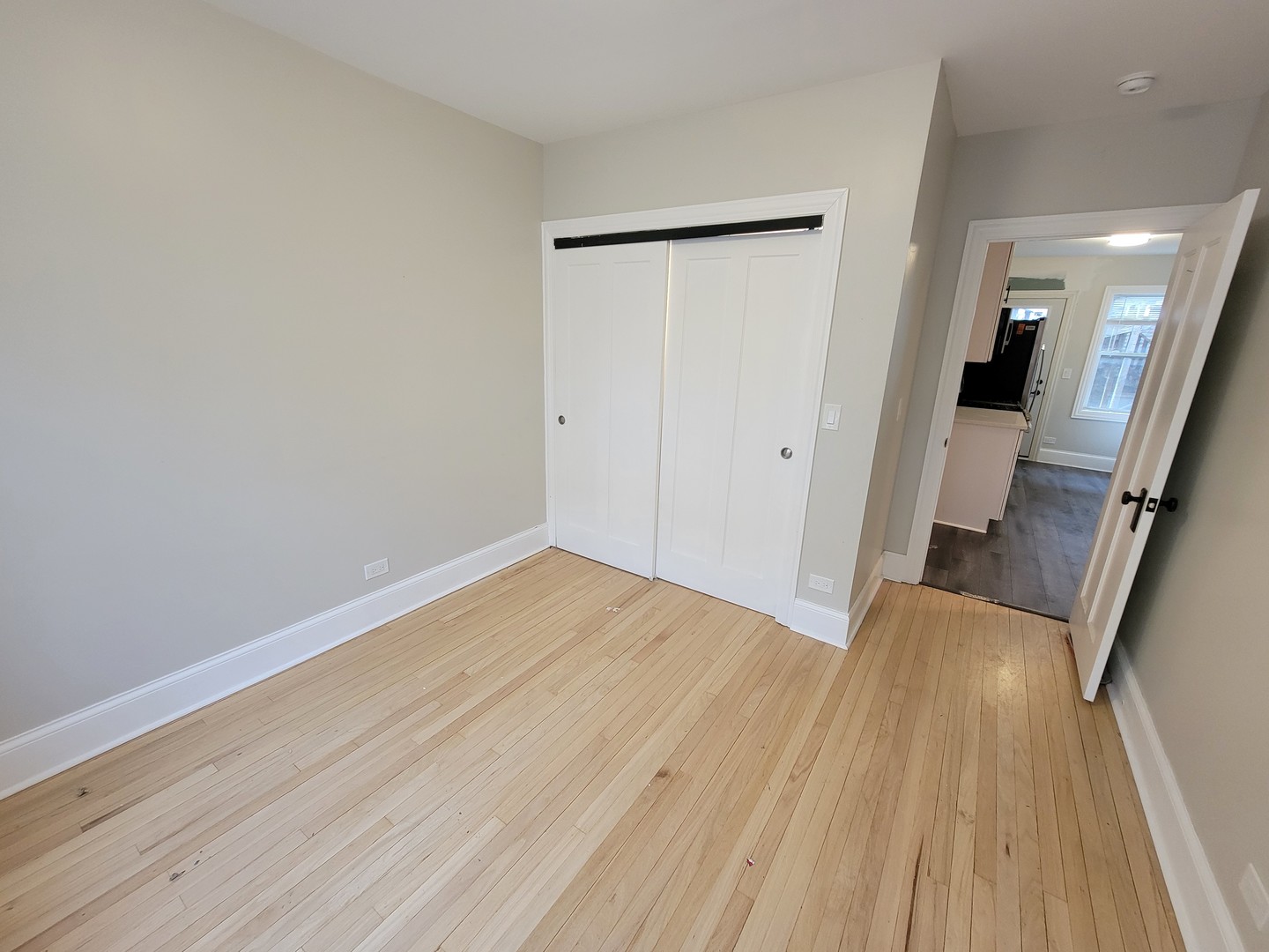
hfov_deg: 106.2
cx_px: 634
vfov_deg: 89.9
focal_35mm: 13
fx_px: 477
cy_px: 476
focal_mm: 2.2
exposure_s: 1/60
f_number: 2.2
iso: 250
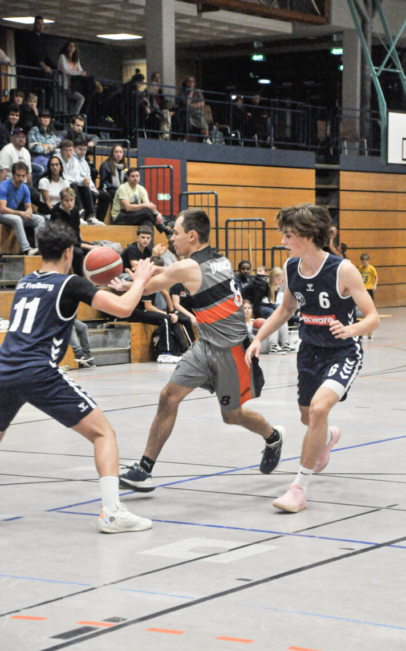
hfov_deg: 12.8
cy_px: 326
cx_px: 215
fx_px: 1807
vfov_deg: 20.4
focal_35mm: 102
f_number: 5.3
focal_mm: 66
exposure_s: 1/200
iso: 2000
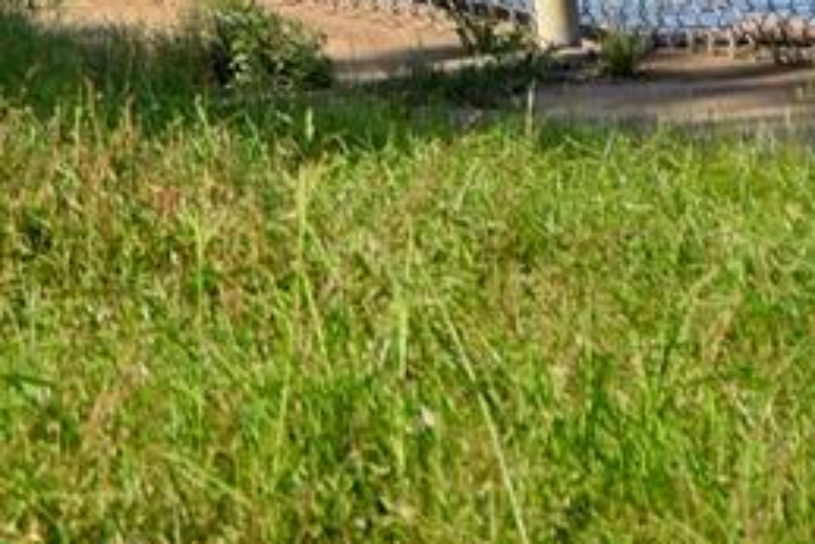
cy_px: -1486
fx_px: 13432
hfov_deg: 3.5
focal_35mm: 593
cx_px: -302
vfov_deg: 2.3
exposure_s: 1/500
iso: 200
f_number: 11
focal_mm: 75
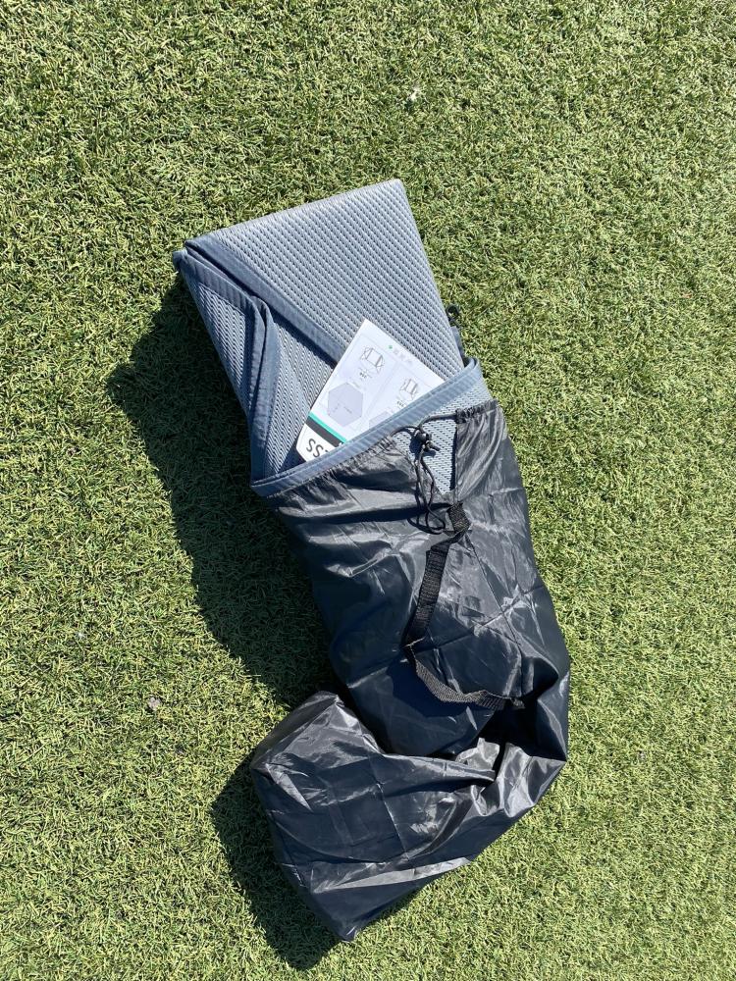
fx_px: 737
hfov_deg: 53.1
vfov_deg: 67.3
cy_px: 490
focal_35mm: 26
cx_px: 368
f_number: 1.8
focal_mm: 4.25
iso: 32
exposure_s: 1/1147
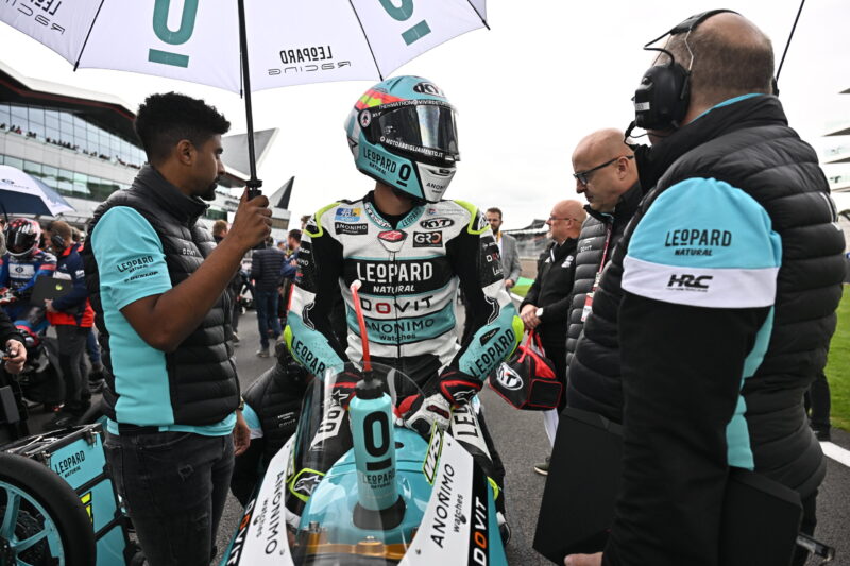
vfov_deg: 53.1
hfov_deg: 73.8
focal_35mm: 24
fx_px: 567
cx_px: 425
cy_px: 283
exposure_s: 1/800
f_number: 4
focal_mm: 24
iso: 280
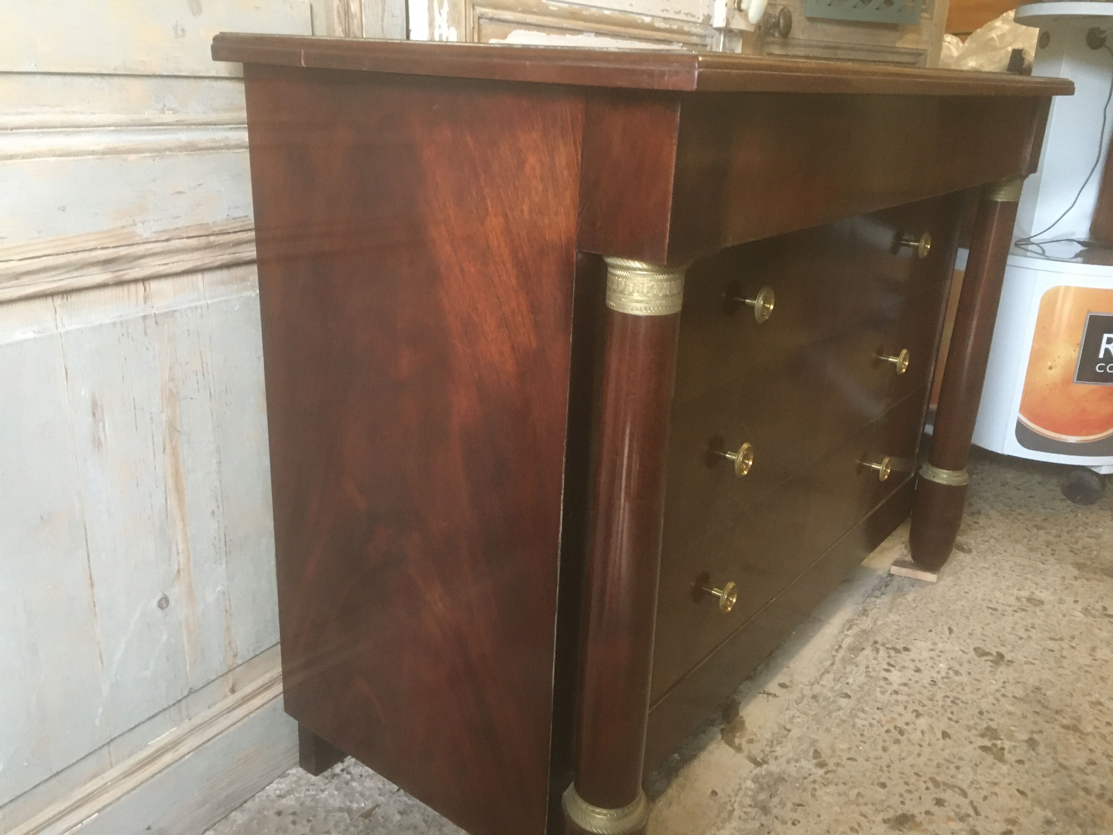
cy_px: 418
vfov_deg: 48.2
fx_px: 932
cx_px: 556
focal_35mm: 29
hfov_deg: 61.7
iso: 400
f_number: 2.2
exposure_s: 1/17
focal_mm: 4.15
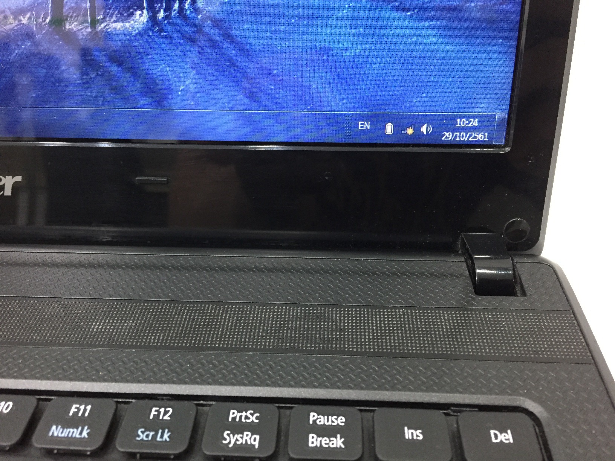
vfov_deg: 48.2
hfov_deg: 61.7
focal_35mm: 29
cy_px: 230
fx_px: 515
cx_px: 308
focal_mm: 4.15
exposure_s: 1/17
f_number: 2.2
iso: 250
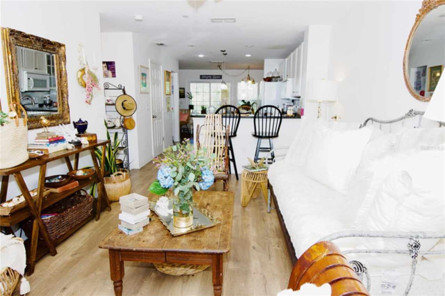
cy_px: 148
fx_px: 259
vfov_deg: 59.4
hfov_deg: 81.2
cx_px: 222
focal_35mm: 21
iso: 360
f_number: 4
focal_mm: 14
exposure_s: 1/60
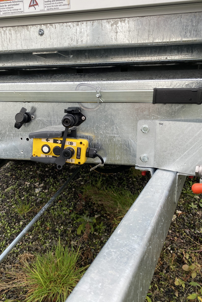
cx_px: 84
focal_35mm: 29
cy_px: 145
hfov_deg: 44.8
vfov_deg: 63.6
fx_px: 244
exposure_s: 1/121
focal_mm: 4.25
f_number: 1.8
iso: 32
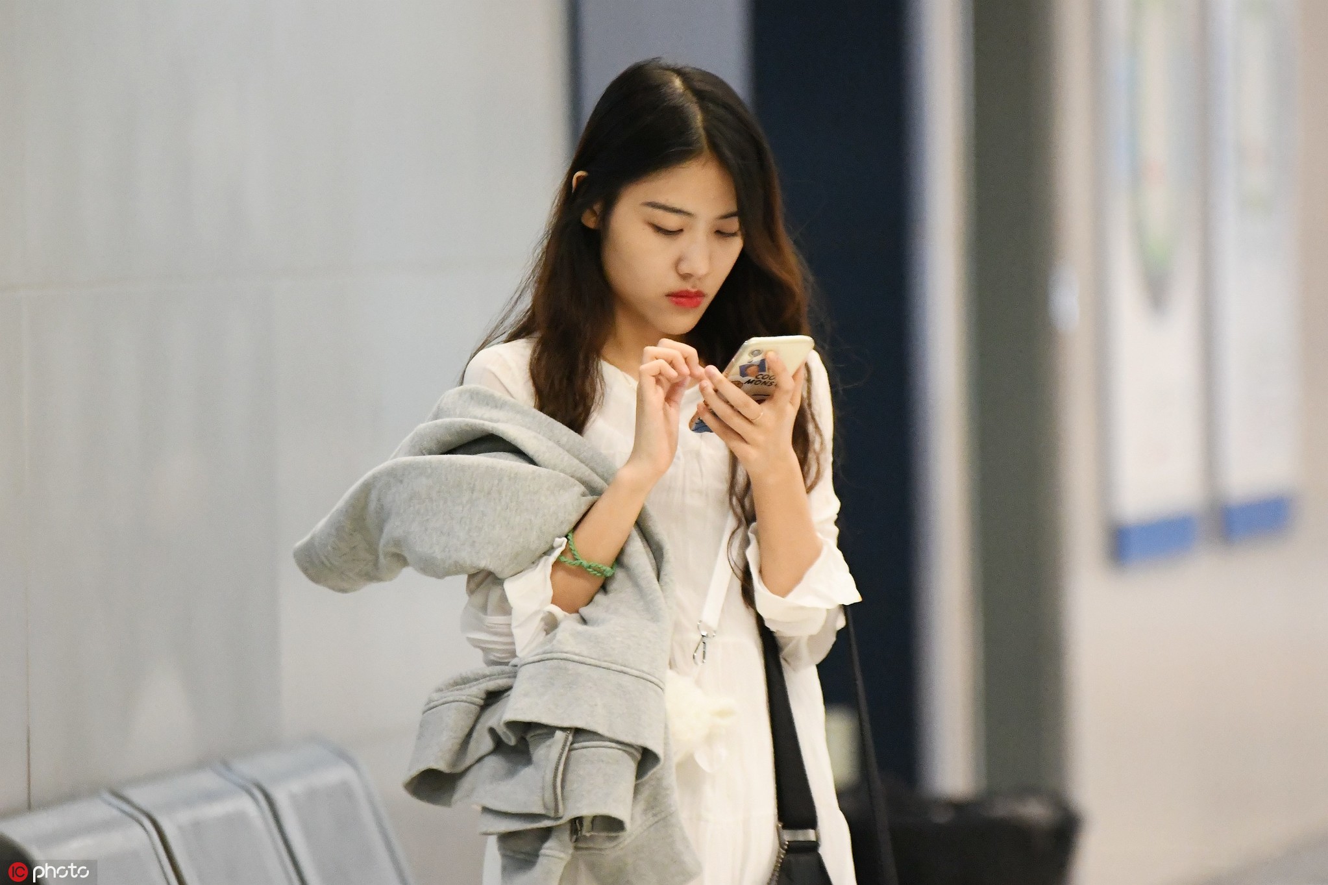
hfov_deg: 10.3
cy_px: 442
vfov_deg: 6.9
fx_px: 7376
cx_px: 664
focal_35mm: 200
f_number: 2.8
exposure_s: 1/320
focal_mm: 200
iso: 6400
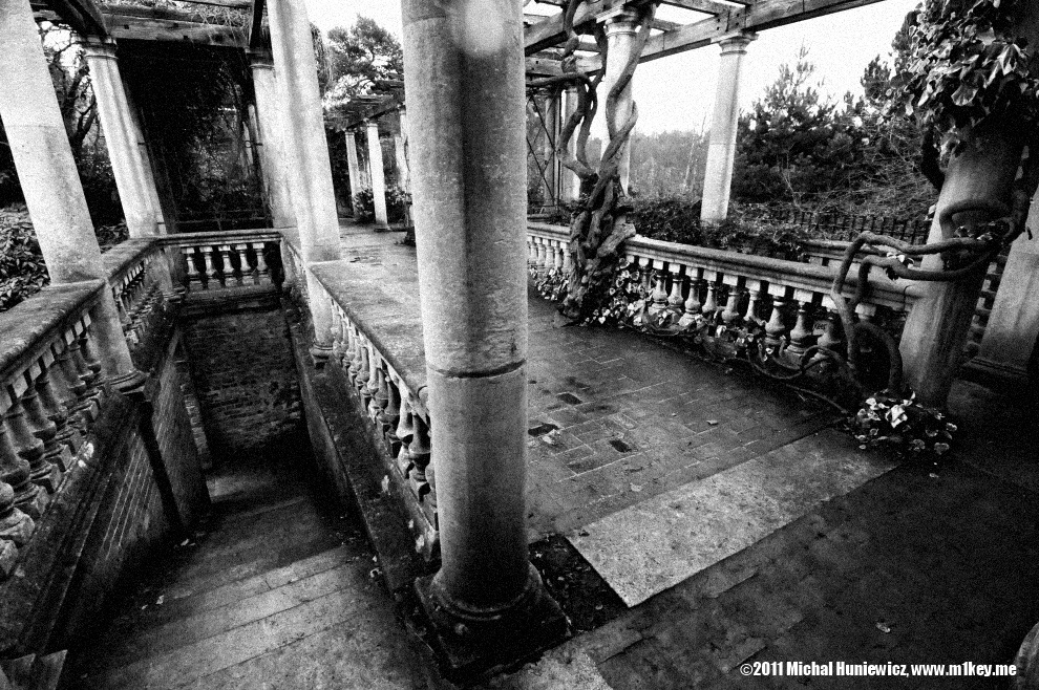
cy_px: 345
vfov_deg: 71.9
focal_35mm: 16
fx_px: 476
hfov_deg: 95.0
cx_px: 520
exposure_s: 1/800
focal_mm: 11
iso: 3200
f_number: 5.6
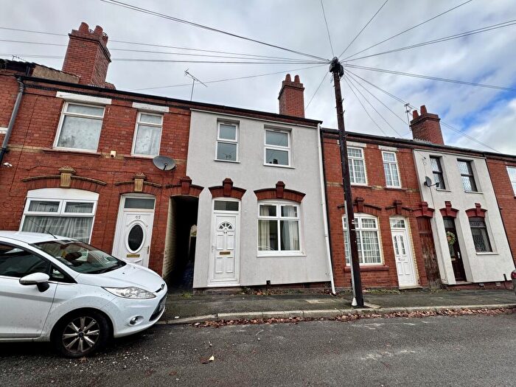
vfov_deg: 85.7
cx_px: 258
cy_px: 194
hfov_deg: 102.1
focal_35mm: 14
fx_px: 209
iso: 40
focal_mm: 2.22
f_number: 2.2
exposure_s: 1/307
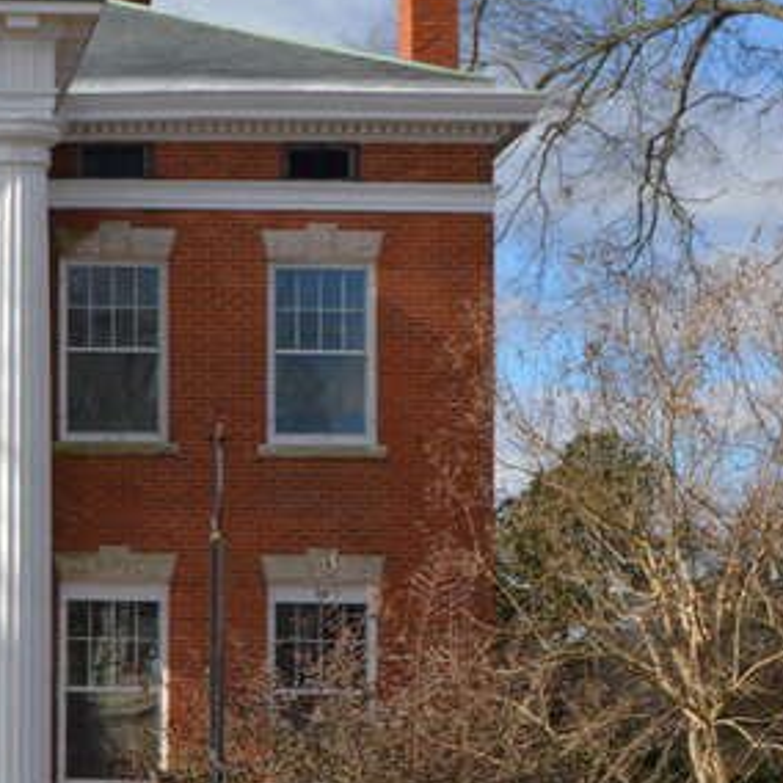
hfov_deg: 9.9
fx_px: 4402
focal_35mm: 172
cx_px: -298
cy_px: 380
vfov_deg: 10.2
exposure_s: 1/250
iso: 100
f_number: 8
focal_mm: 48
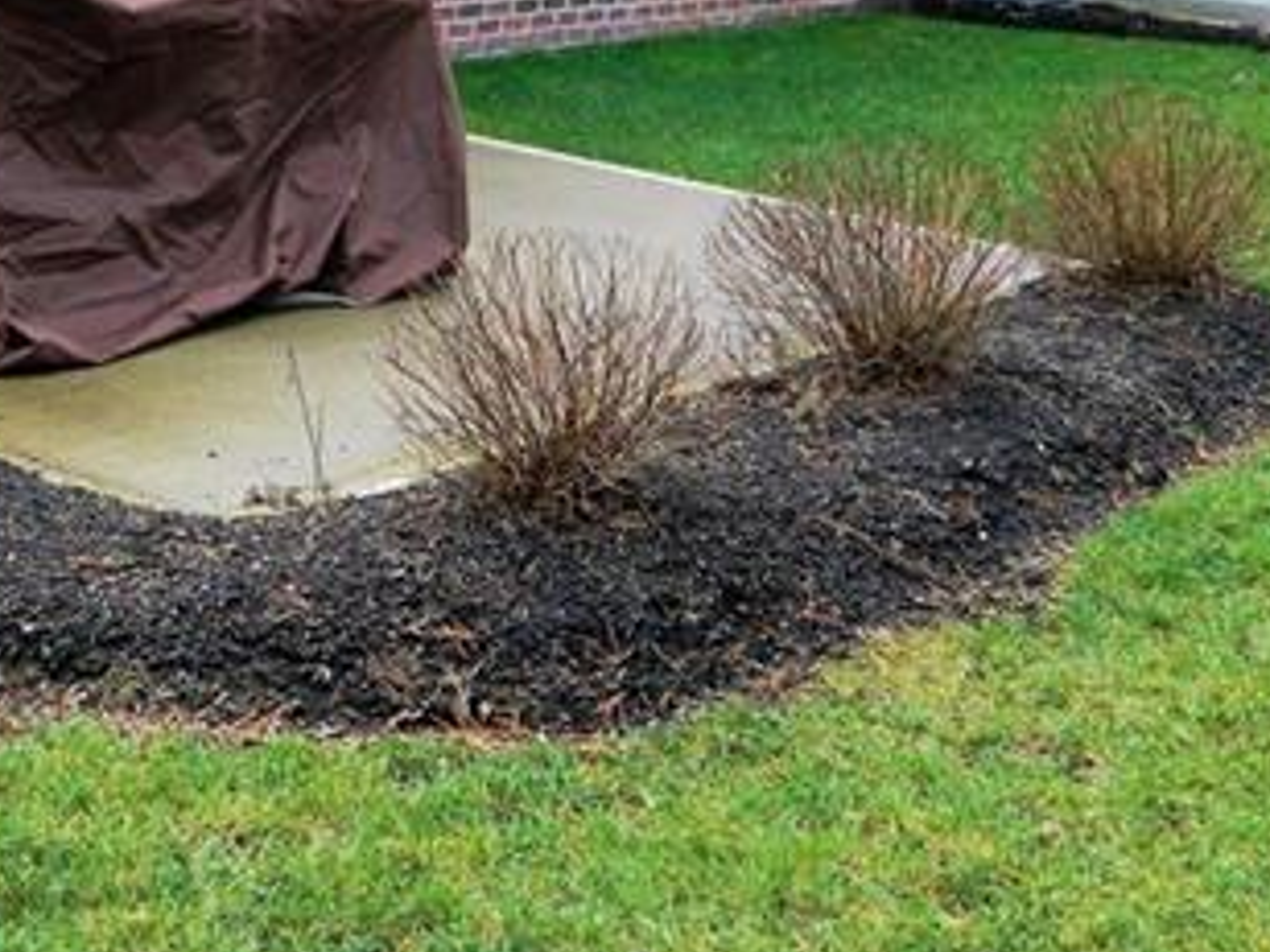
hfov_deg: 29.6
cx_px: 400
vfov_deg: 21.8
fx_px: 2385
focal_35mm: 65
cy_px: 12
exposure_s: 1/250
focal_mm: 4.5
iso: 140
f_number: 3.1
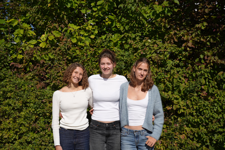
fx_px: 300
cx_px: 112
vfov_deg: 28.1
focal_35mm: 48
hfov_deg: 41.1
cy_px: 75
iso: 100
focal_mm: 48
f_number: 5
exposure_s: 1/1250
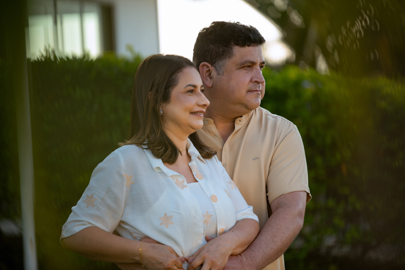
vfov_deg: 6.9
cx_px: 202
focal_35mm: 200
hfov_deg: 10.3
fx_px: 2251
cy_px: 135
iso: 125
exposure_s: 1/200
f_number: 2.8
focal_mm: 200
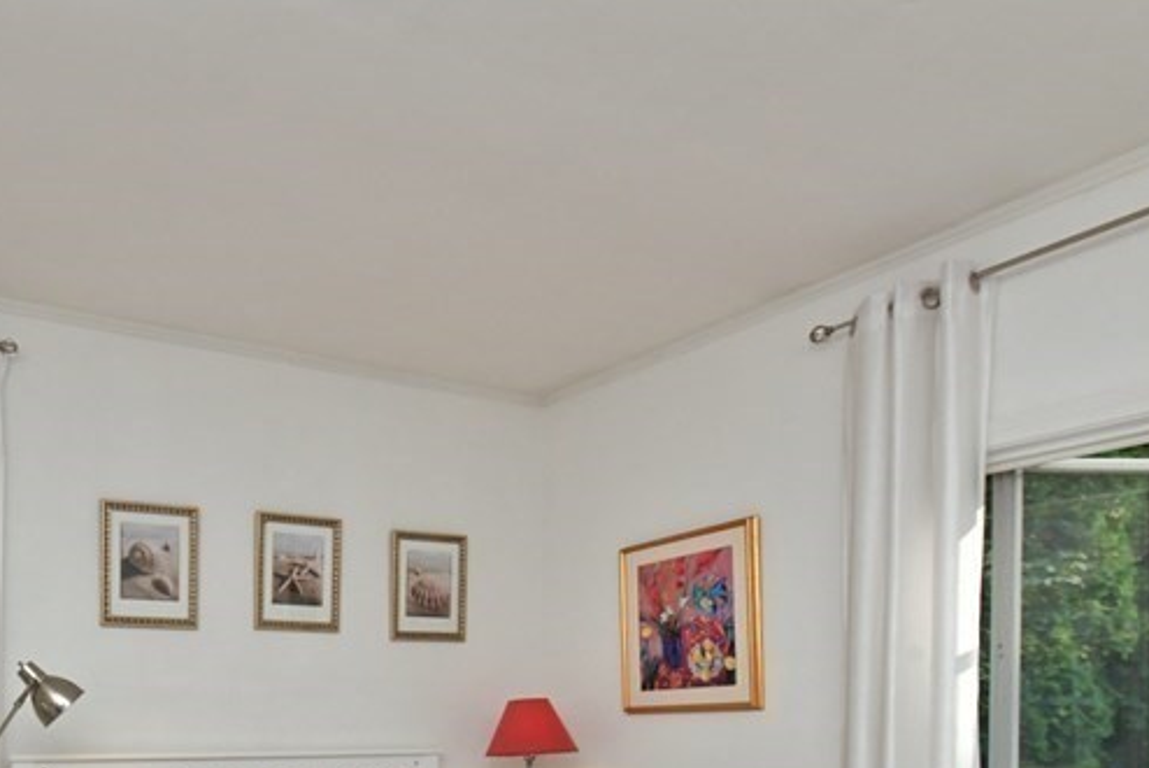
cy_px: 699
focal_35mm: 29
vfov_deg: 41.3
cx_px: 281
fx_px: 926
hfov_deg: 60.0
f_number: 10
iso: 6400
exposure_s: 1/1250
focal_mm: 14
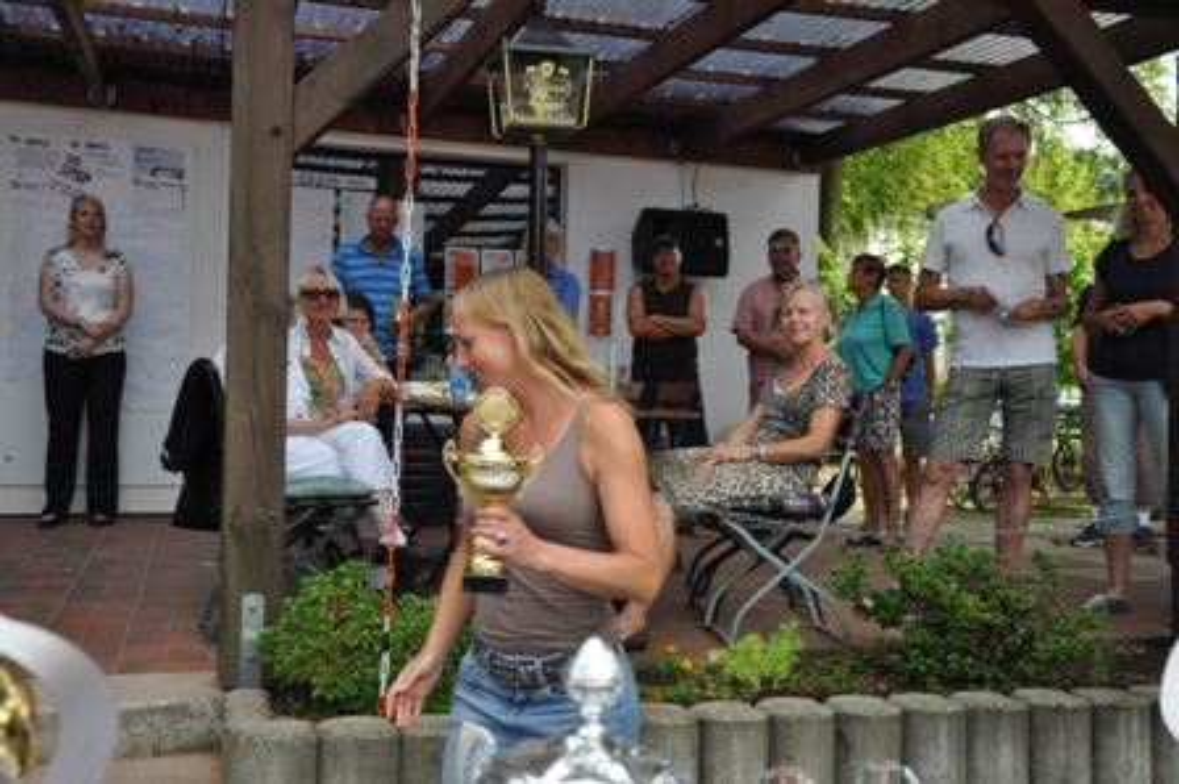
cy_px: 392
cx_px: 590
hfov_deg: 49.6
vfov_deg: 34.2
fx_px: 1276
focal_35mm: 39
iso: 400
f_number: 4
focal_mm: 26
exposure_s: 1/1000
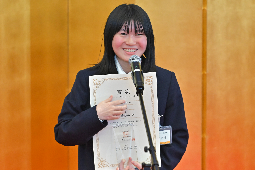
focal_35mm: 300
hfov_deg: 6.9
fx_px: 2124
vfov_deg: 4.6
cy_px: 85
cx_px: 128
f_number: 2.8
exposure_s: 1/320
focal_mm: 200
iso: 4000
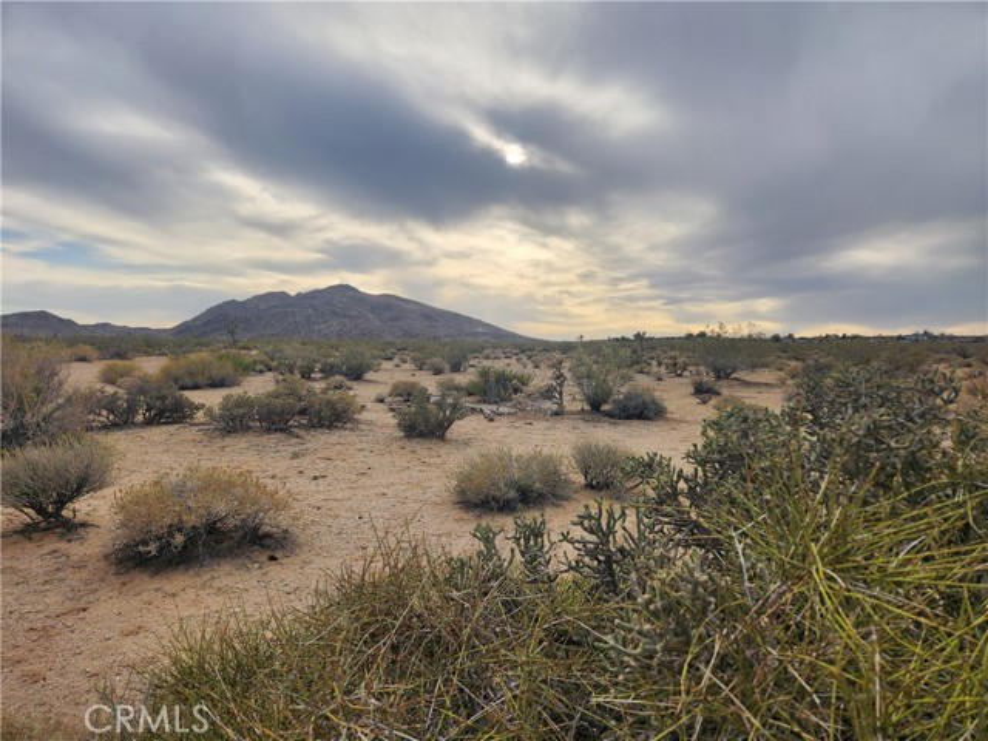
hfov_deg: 73.9
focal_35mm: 23
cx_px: 494
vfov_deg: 58.9
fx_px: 656
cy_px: 370
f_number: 1.8
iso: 20
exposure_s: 1/1554
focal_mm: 5.4
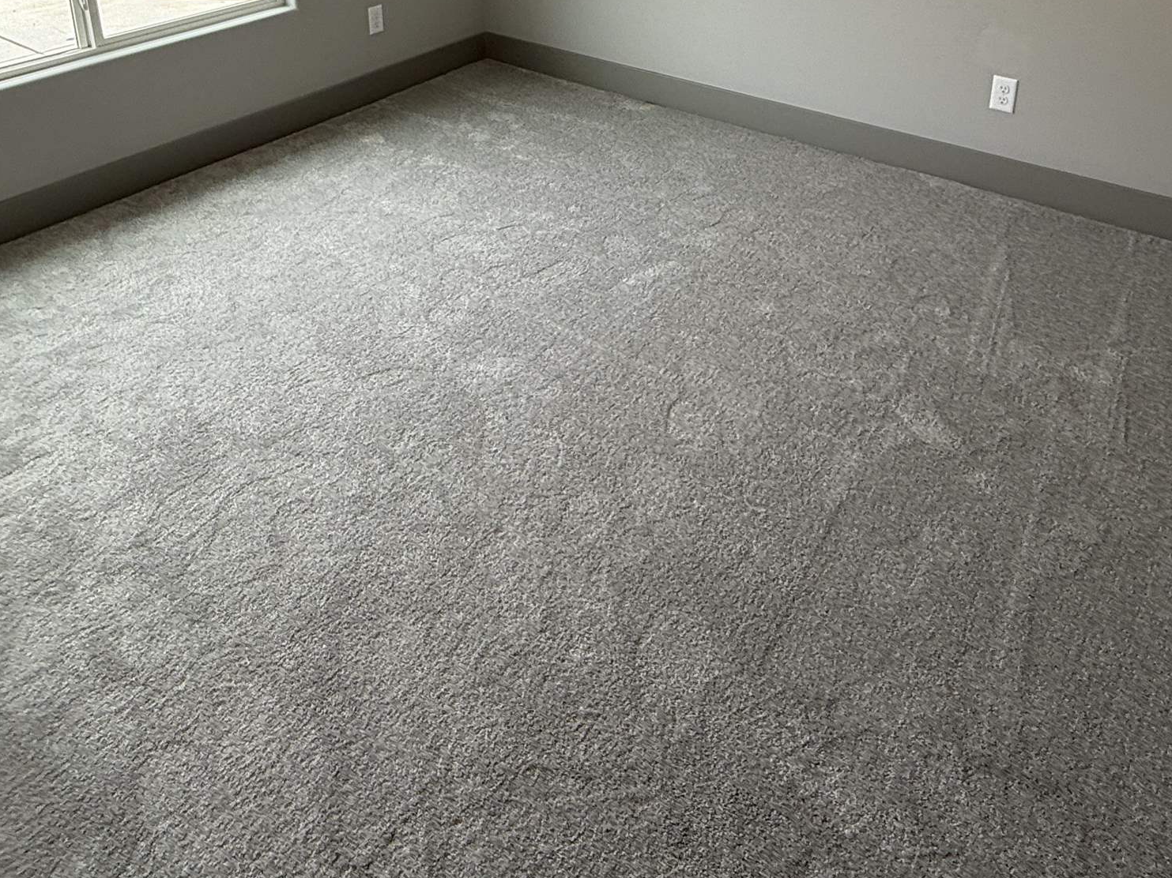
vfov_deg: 42.6
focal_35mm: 29
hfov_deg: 61.7
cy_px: 28
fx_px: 982
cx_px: 578
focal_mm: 2.22
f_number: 2.2
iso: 64
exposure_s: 1/178
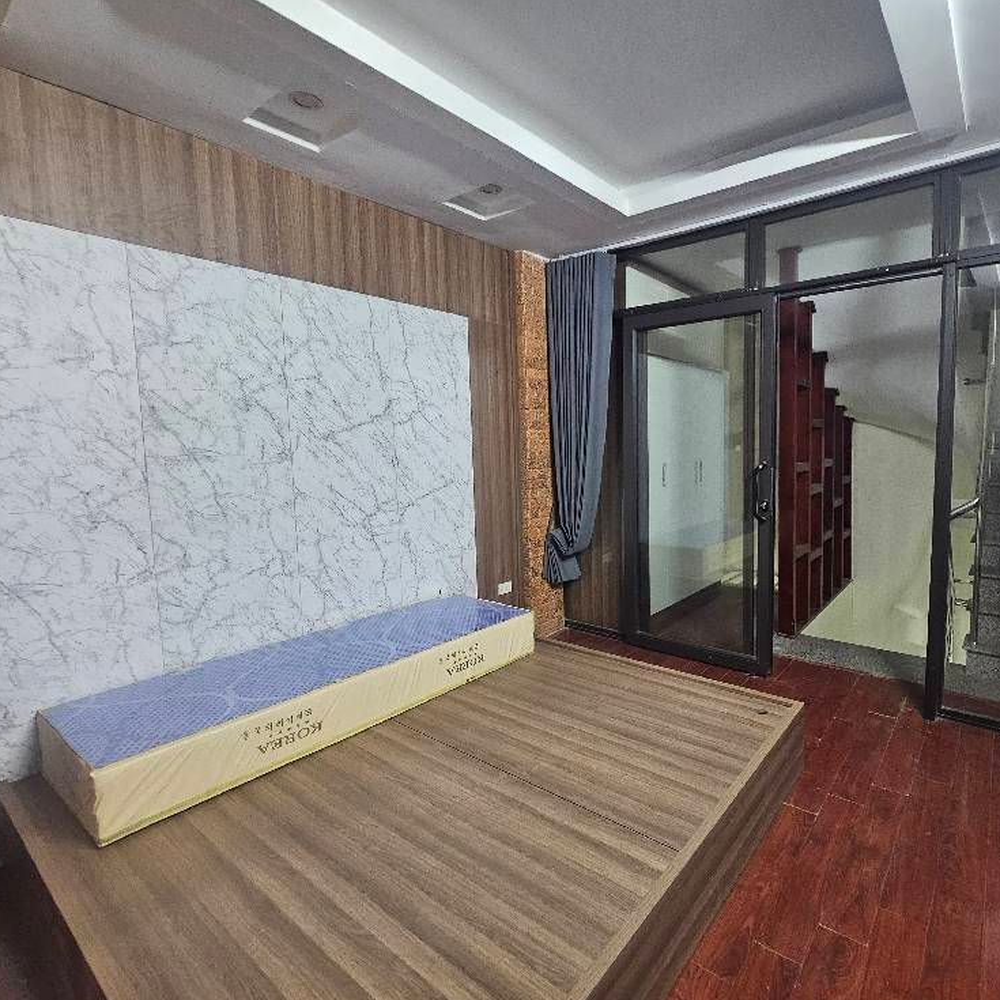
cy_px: 488
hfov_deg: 86.4
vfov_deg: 87.4
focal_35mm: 16
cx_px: 596
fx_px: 523
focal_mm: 2.2
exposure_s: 1/30
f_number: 2.2
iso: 320
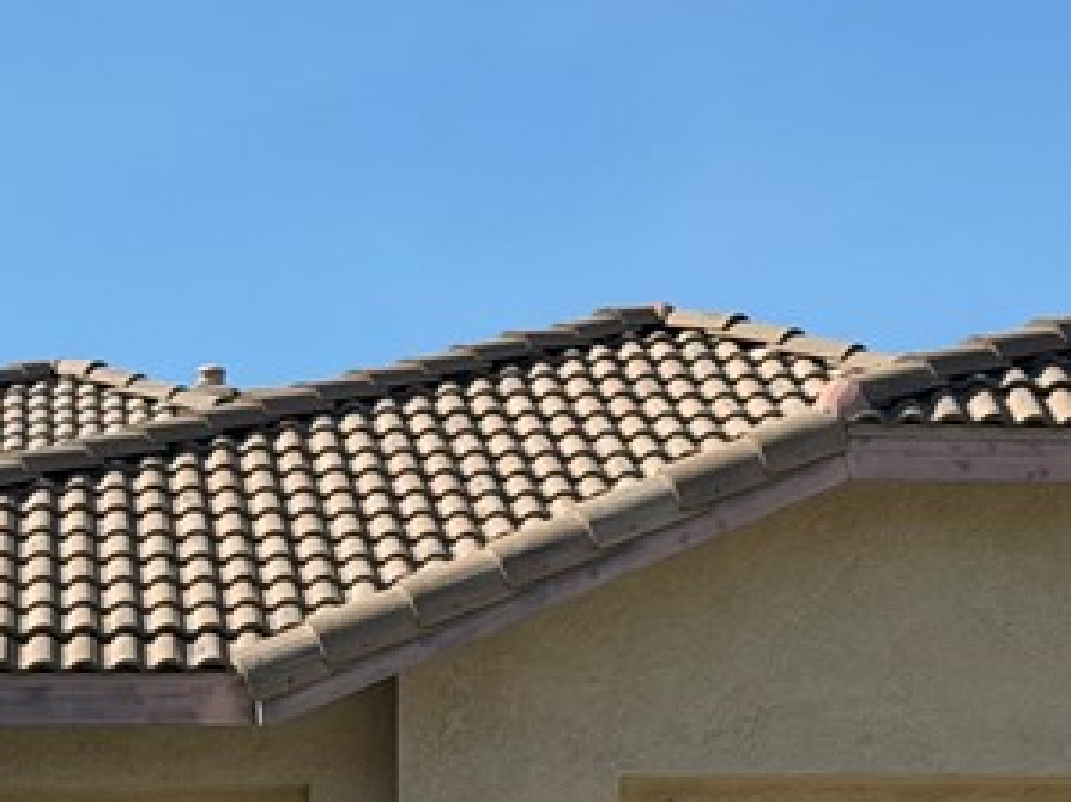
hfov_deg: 12.0
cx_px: 593
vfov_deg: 8.9
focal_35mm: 165
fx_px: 5101
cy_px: 878
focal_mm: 6.76
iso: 64
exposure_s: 1/4878
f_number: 1.78
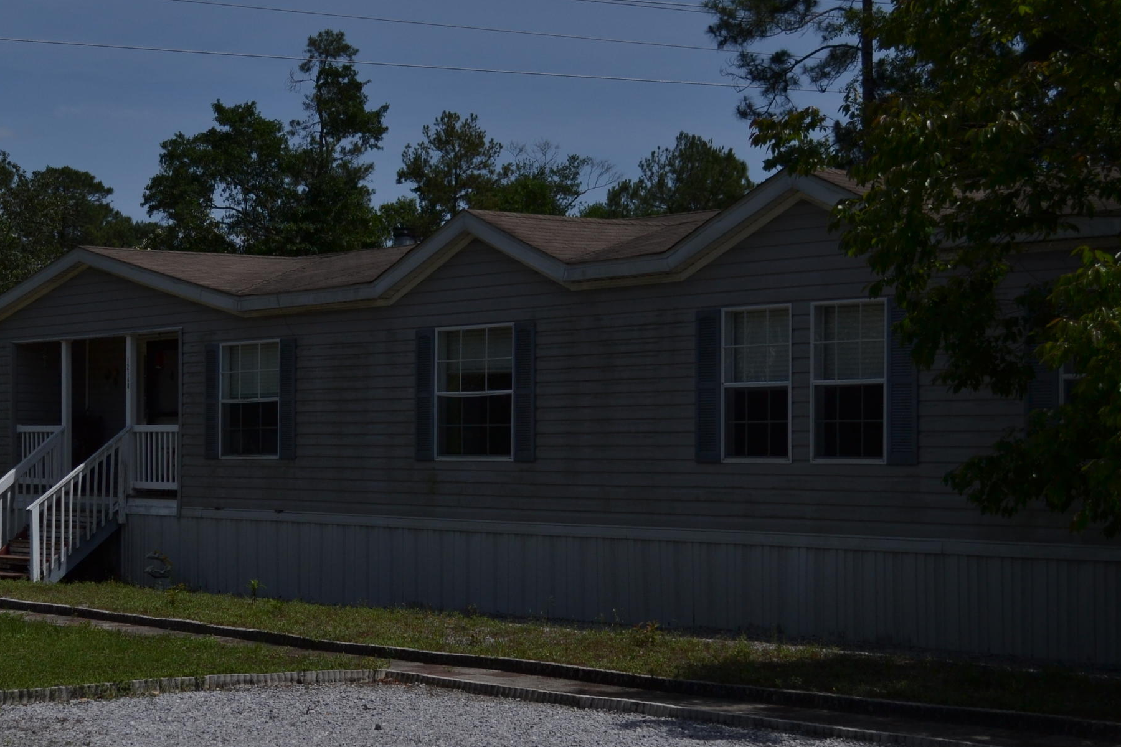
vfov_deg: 22.6
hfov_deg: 32.9
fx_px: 1868
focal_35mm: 60
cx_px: 319
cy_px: 443
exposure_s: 1/4000
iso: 100
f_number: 4
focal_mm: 24
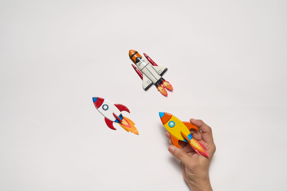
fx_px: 470
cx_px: 144
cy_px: 96
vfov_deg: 23.0
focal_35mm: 59
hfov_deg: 33.9
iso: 200
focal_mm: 59
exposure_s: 1/100
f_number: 11
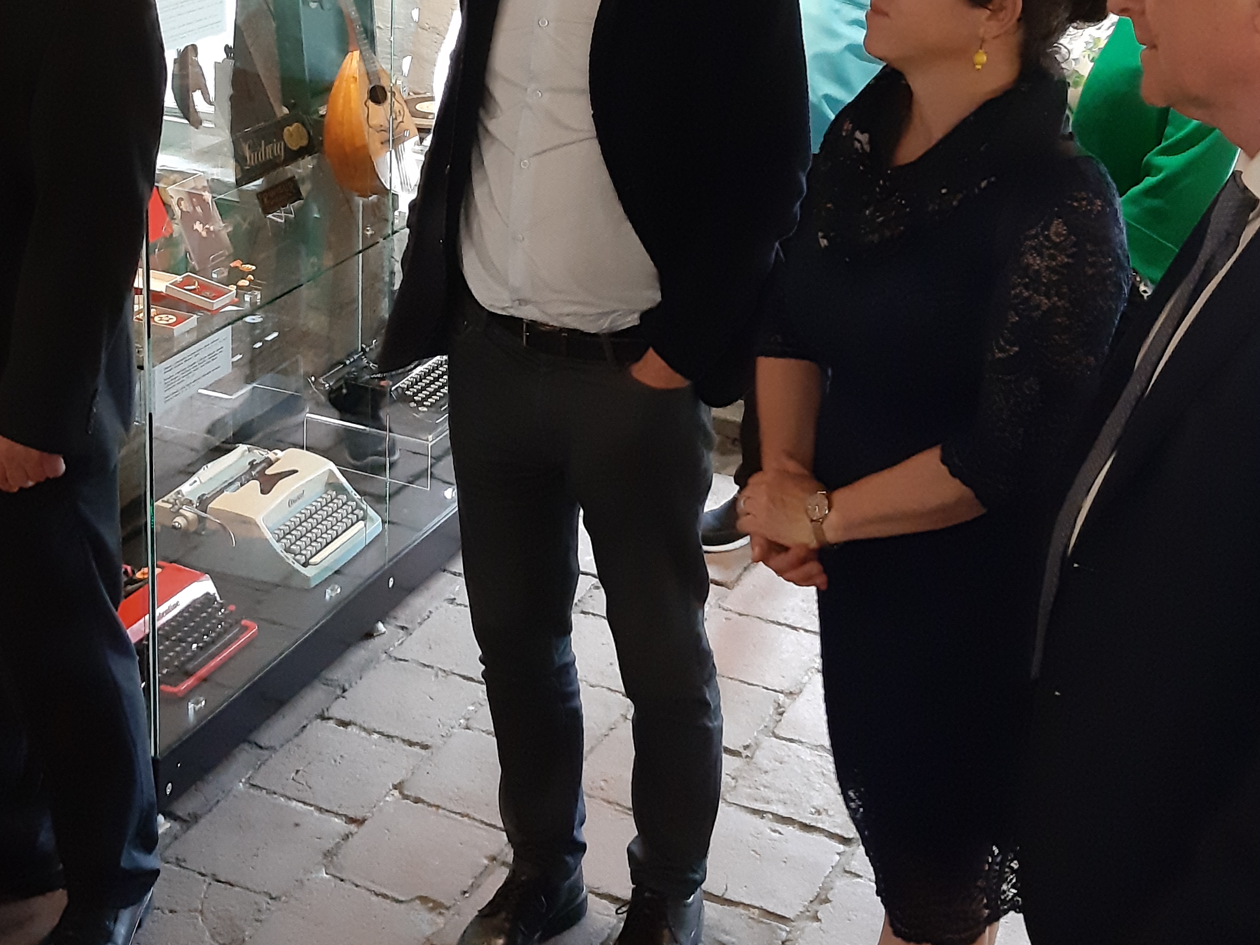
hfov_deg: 33.5
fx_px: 2075
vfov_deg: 25.0
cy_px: 134
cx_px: 436
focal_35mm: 57
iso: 400
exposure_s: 1/50
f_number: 1.7
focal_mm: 3.93
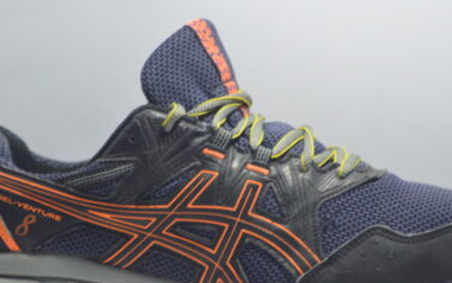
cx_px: 206
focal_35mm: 324
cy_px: 176
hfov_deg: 6.5
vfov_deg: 4.1
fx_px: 3990
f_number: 4.2
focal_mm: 135
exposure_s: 1/125
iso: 800
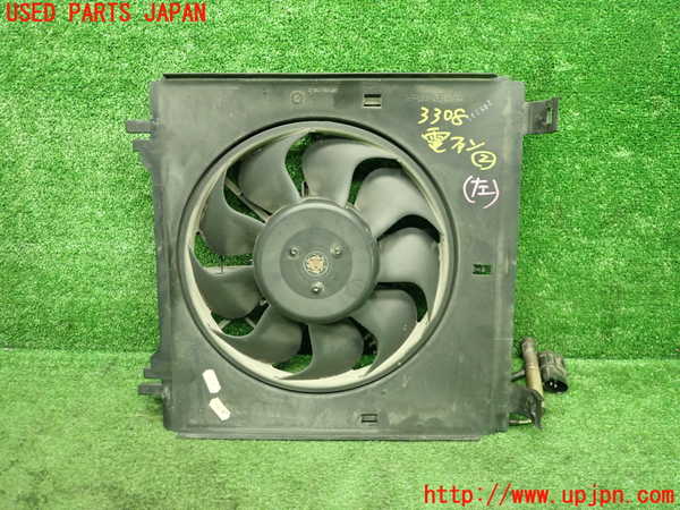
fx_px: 589
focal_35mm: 30
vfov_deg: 46.8
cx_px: 340
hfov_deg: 60.0
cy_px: 255
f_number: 2.3
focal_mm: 5.5
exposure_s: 1/60
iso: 800
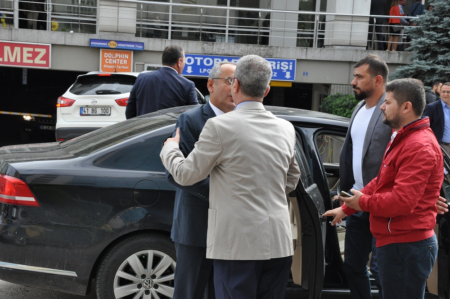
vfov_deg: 18.9
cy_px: 150
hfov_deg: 28.1
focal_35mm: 72
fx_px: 899
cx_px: 225
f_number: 10
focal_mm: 48
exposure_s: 1/400
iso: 1000
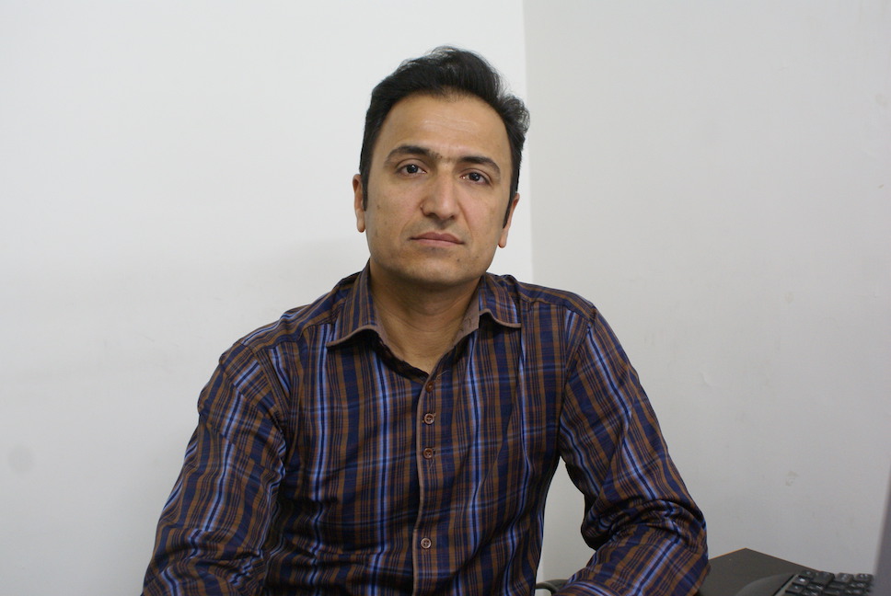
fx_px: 1041
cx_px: 446
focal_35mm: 42
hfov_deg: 46.3
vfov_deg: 32.0
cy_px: 298
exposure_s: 1/13
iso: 400
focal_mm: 28
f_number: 5
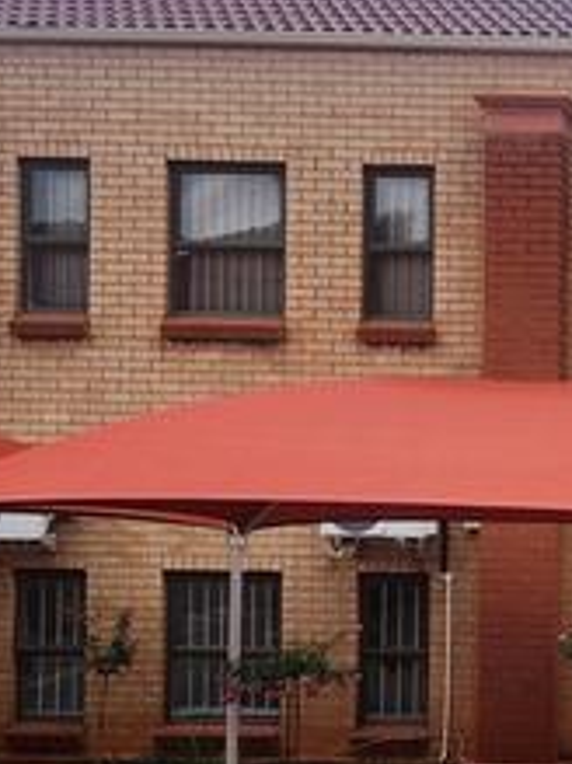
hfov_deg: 15.9
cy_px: 520
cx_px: 893
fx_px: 1853
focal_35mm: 84
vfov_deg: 23.2
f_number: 1.8
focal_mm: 5.4
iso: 20
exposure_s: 1/1761
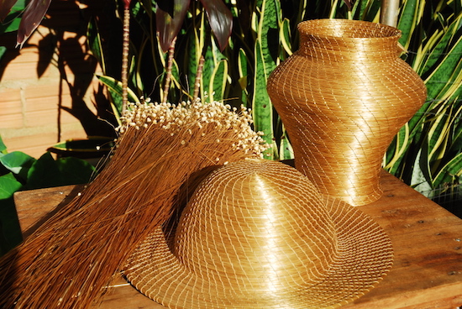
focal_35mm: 57
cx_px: 231
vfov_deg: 23.8
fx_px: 732
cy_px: 154
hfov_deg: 35.0
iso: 100
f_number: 11
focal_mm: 38
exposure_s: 1/100
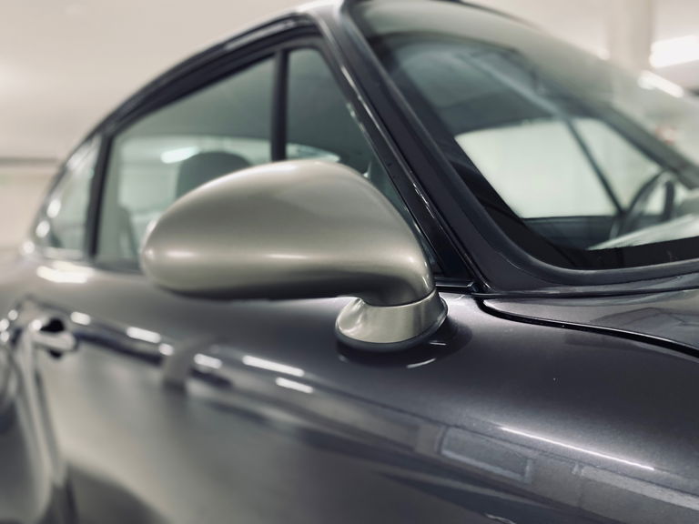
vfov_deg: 53.1
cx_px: 350
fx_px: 525
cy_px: 262
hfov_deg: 67.3
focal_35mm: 26
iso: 320
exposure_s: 1/50
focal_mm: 4.25
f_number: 1.8
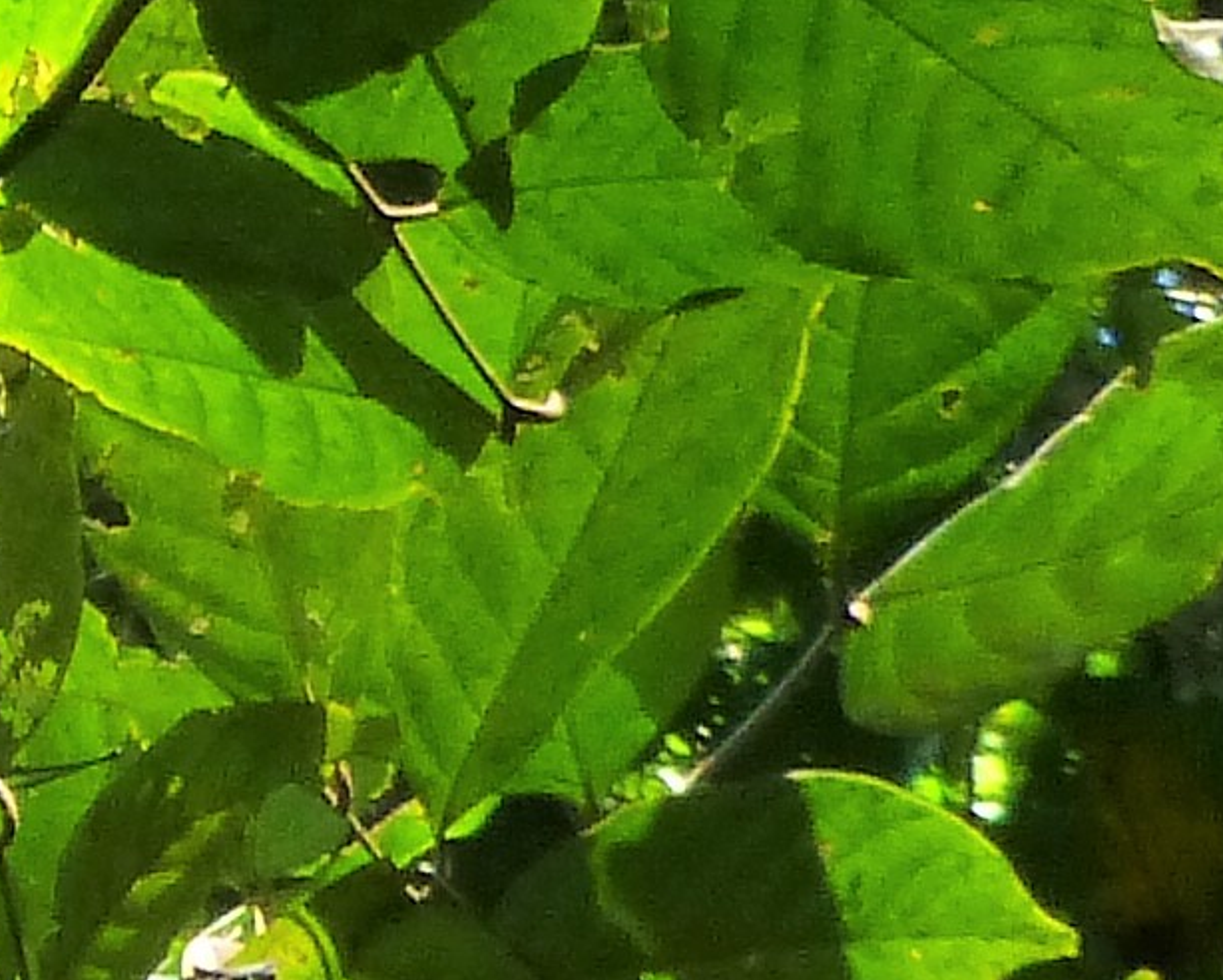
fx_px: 12677
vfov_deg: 4.4
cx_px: -2293
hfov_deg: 5.2
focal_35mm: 350
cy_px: 100
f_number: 4.4
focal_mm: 9
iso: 320
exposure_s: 1/60
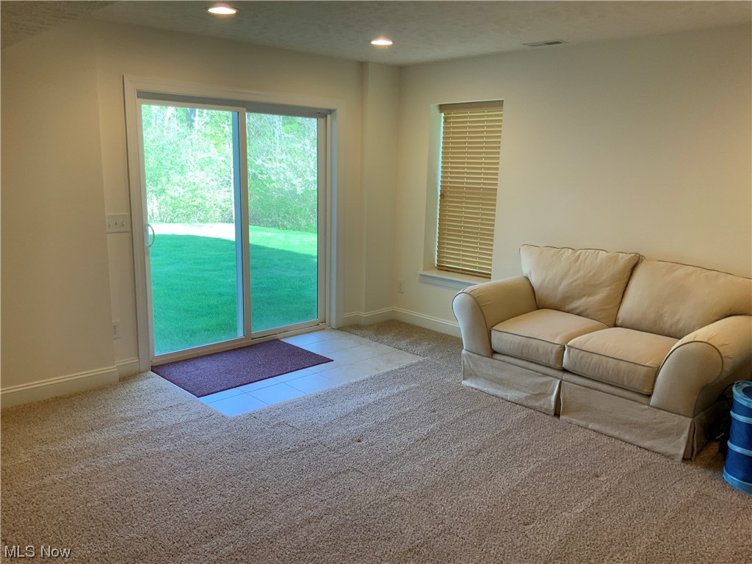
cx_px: 376
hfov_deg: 61.7
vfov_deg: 48.2
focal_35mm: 29
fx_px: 630
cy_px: 282
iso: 50
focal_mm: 3
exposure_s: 1/60
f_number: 1.8
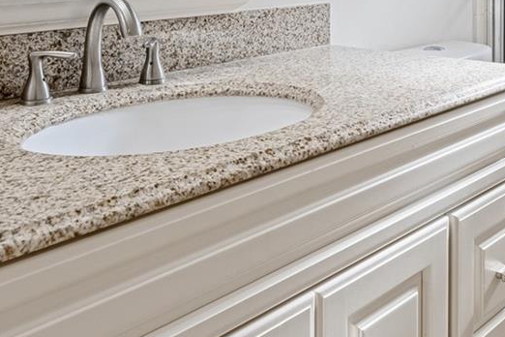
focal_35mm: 49
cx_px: 388
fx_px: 687
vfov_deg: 25.7
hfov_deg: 39.1
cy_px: -22
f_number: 8
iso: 400
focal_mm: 16
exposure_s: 1/1600
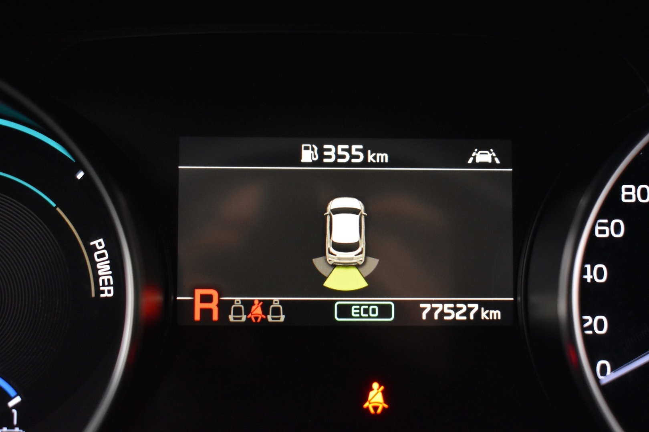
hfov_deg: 38.9
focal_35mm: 51
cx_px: 324
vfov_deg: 26.5
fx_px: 919
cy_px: 216
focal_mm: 34
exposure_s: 1/30
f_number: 4.5
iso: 2500
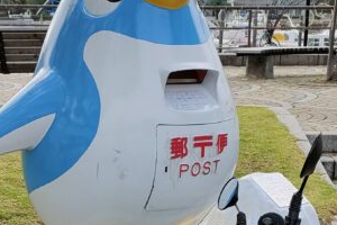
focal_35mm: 96
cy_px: 284
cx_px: 151
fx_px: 899
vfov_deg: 13.8
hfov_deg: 21.2
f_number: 1.7
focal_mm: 4.73
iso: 100
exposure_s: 1/815
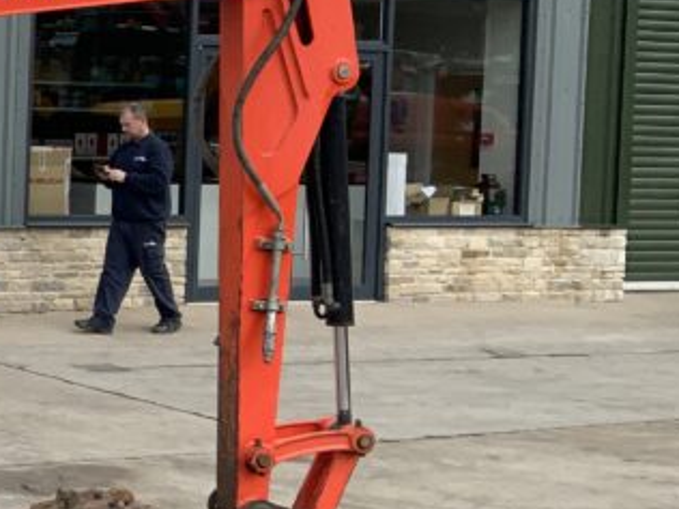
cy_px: 174
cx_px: -374
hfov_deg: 18.3
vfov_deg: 15.7
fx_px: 1844
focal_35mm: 94
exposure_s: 1/898
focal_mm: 3
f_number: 1.8
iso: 16
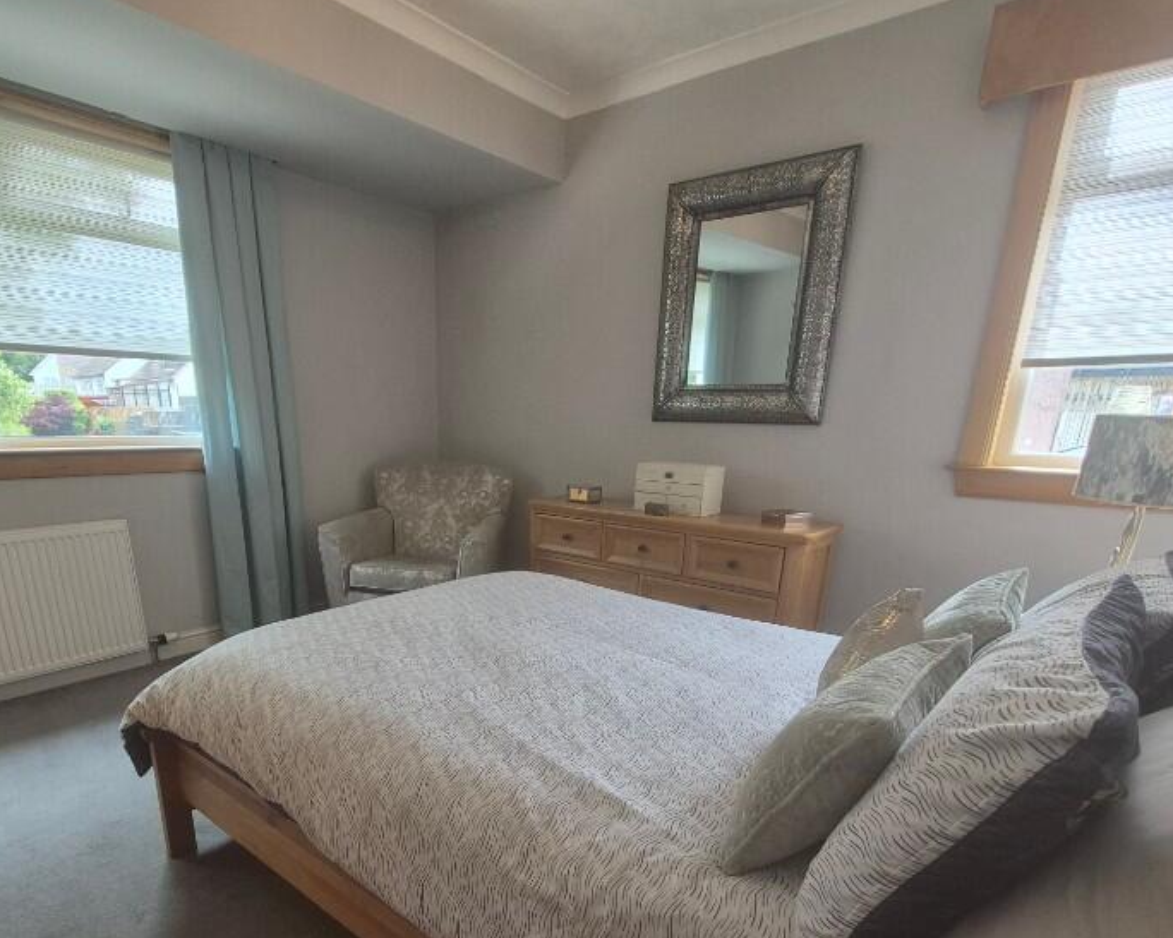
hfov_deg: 82.9
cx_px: 514
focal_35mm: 19
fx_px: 660
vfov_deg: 68.4
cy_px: 643
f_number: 2.2
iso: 80
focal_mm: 1.74
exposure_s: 1/100
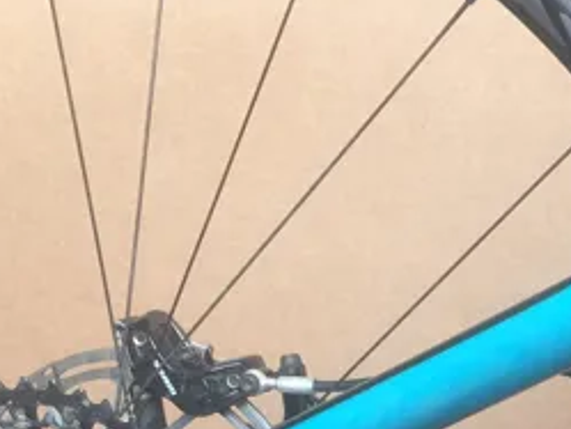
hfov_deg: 20.8
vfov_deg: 15.1
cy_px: 569
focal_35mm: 93
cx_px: 468
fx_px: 1535
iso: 40
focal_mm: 4.15
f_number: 2.2
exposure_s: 1/33
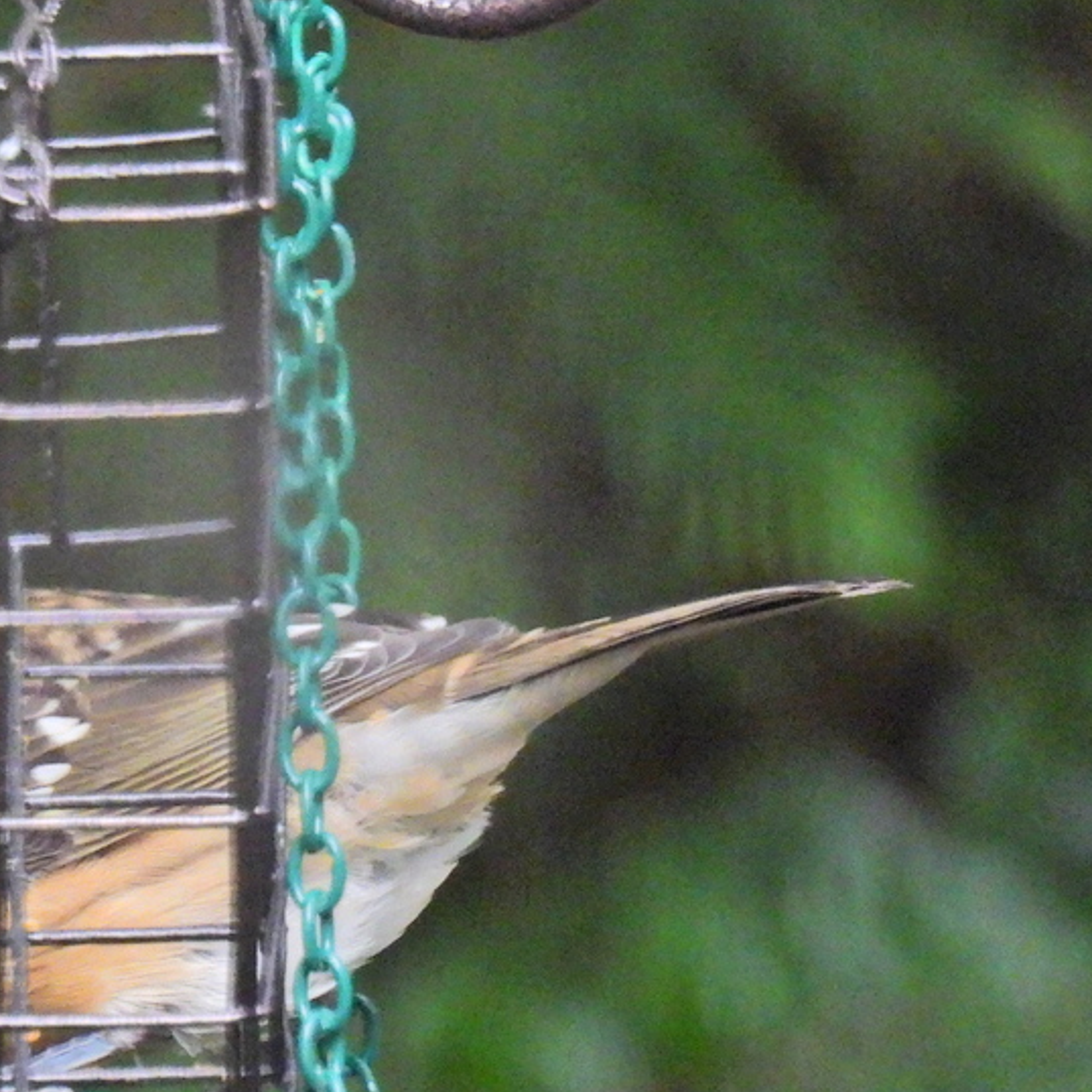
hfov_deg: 0.7
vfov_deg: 0.7
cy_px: 503
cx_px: -67
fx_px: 90047
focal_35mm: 2523
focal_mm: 214
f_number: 6.3
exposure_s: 1/125
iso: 1400
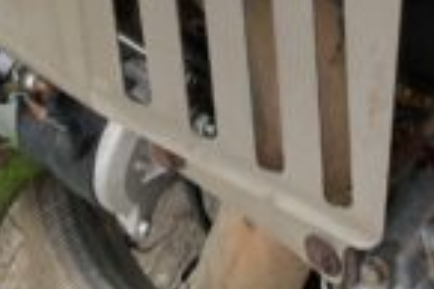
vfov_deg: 9.5
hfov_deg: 15.5
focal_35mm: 132
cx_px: 294
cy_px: -346
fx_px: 1590
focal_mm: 3
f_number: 1.8
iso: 25
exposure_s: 1/122
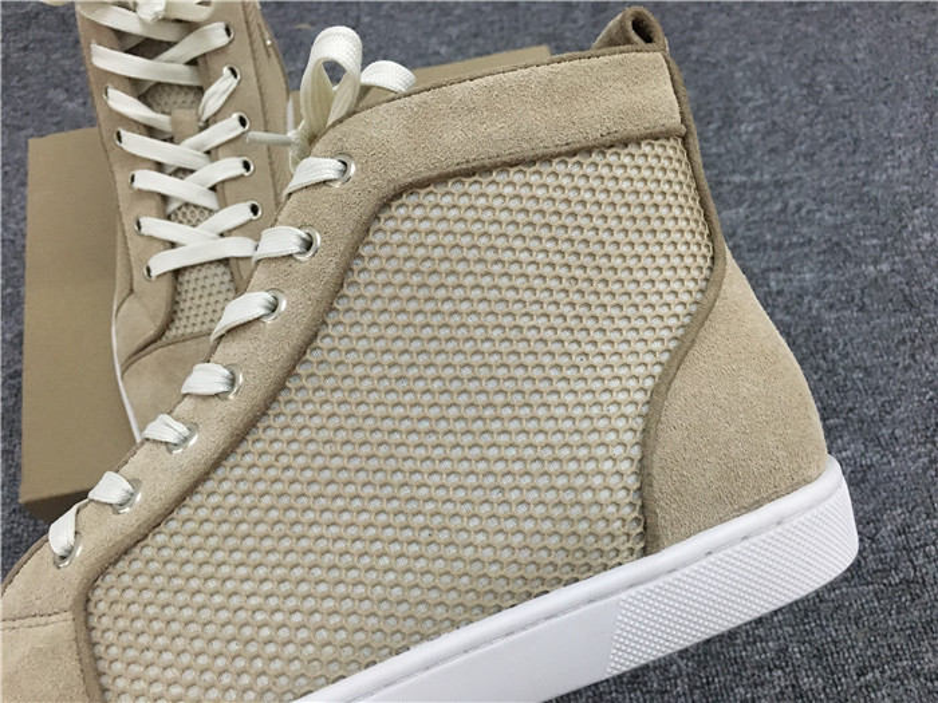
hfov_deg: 61.7
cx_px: 469
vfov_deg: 48.2
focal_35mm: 29
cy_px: 352
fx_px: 786
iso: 200
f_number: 2.2
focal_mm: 4.15
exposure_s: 1/25
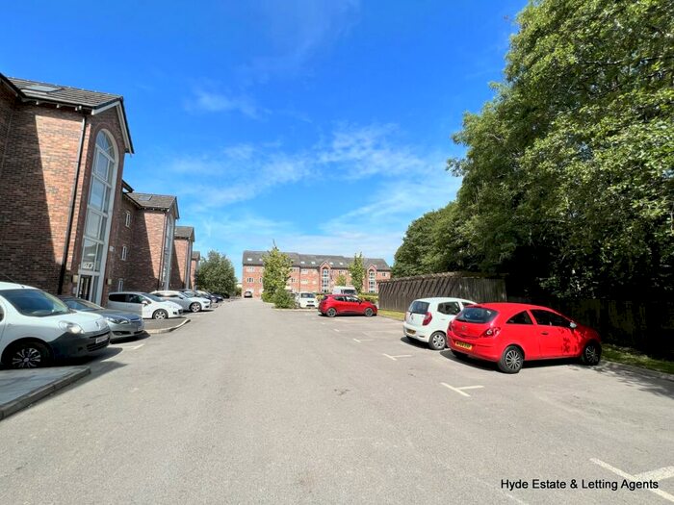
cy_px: 252
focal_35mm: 13
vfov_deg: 89.9
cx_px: 337
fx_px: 253
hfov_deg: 106.2
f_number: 1.8
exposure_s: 1/1815
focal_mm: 1.57
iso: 32
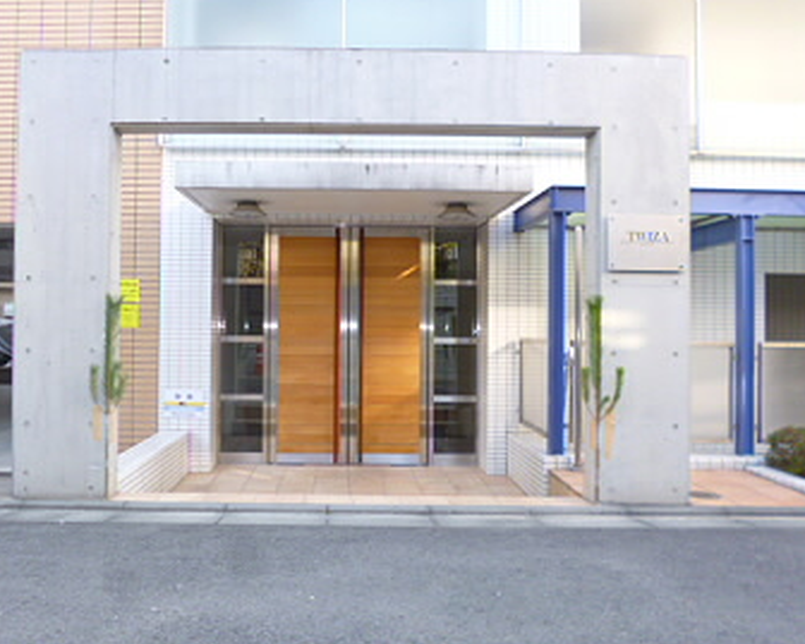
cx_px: 350
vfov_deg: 48.5
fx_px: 715
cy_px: 312
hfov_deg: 58.6
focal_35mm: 30
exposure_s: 1/100
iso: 100
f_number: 2.5
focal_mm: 4.3
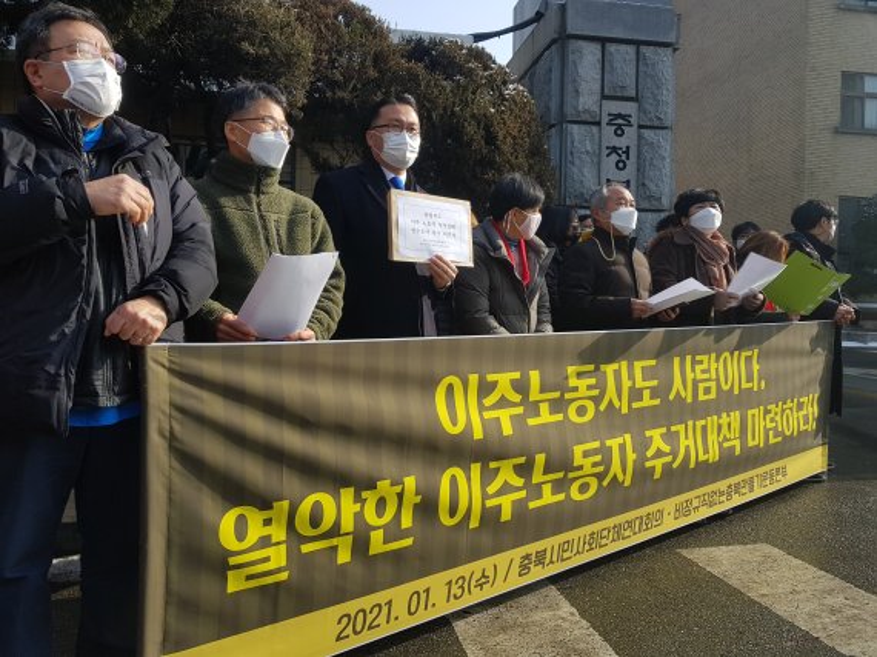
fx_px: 658
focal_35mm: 26
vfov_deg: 53.0
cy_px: 328
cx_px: 438
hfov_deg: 67.3
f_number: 1.7
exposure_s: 1/1600
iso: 40
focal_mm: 4.2
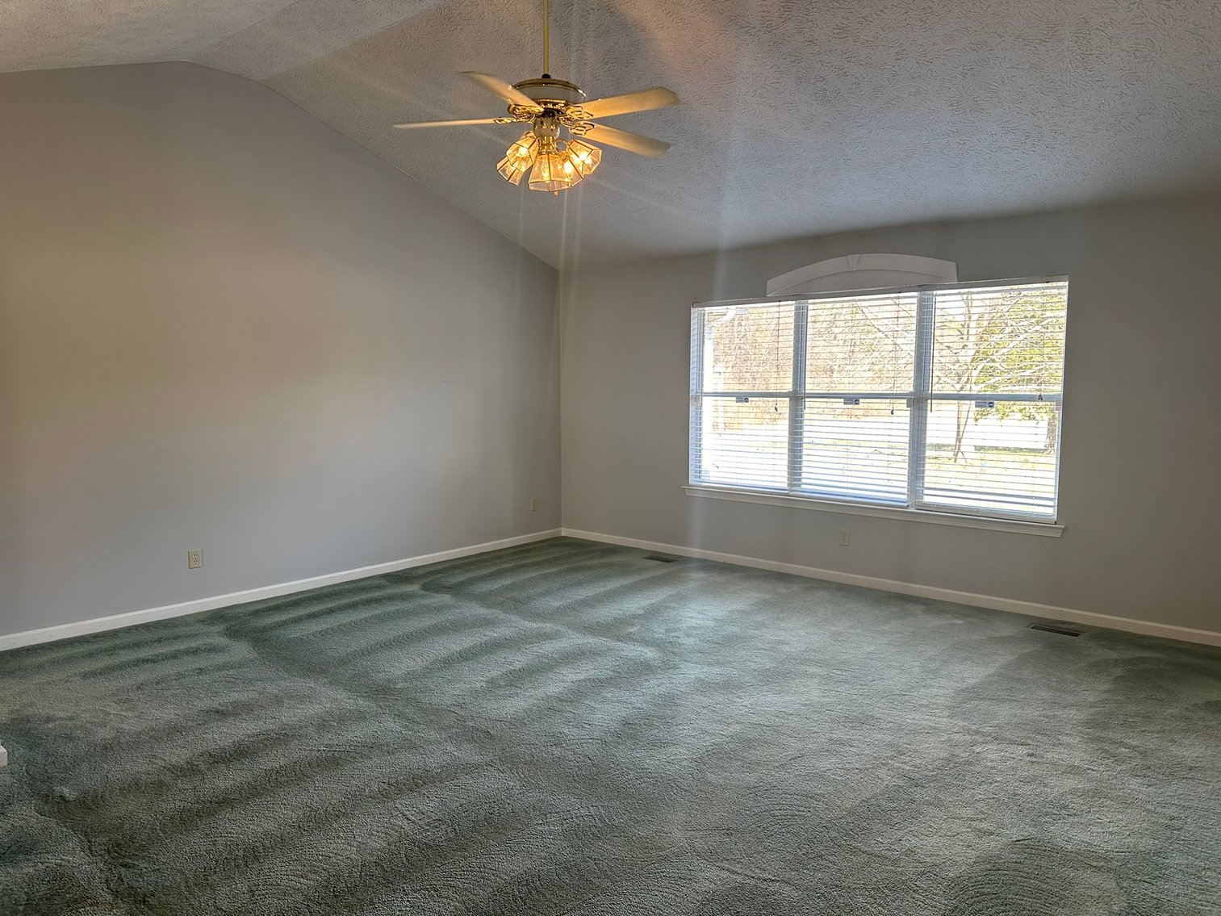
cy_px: 458
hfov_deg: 71.6
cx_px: 610
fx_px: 847
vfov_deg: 56.8
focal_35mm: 24
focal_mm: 6.86
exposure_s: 1/120
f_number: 1.78
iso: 125
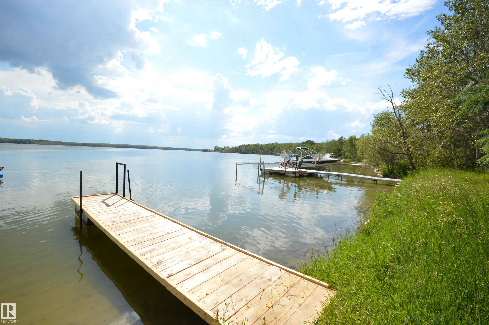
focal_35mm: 15
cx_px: 244
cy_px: 162
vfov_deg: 77.2
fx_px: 204
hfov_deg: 100.4
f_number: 8
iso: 100
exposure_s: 1/320
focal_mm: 10
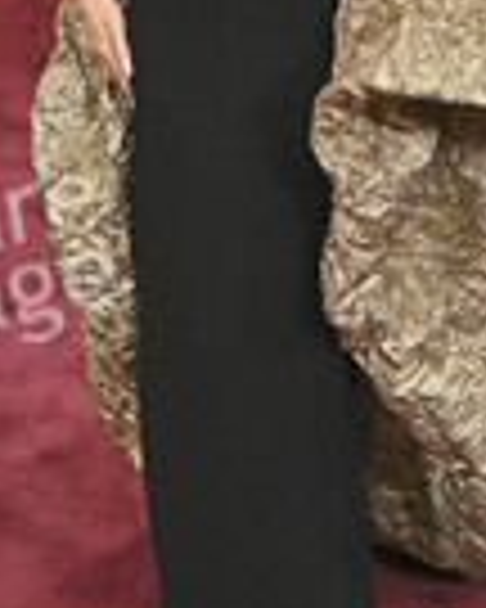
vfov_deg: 17.5
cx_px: 374
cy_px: 59
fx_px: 1942
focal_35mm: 108
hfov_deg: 14.2
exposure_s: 1/320
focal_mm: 39
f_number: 5
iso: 2500
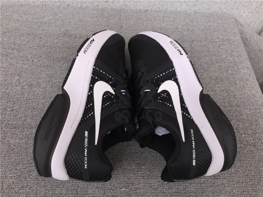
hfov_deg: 58.4
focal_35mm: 31
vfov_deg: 45.4
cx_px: 132
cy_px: 98
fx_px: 236
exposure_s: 1/230
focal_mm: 3.3
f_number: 2.4
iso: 25
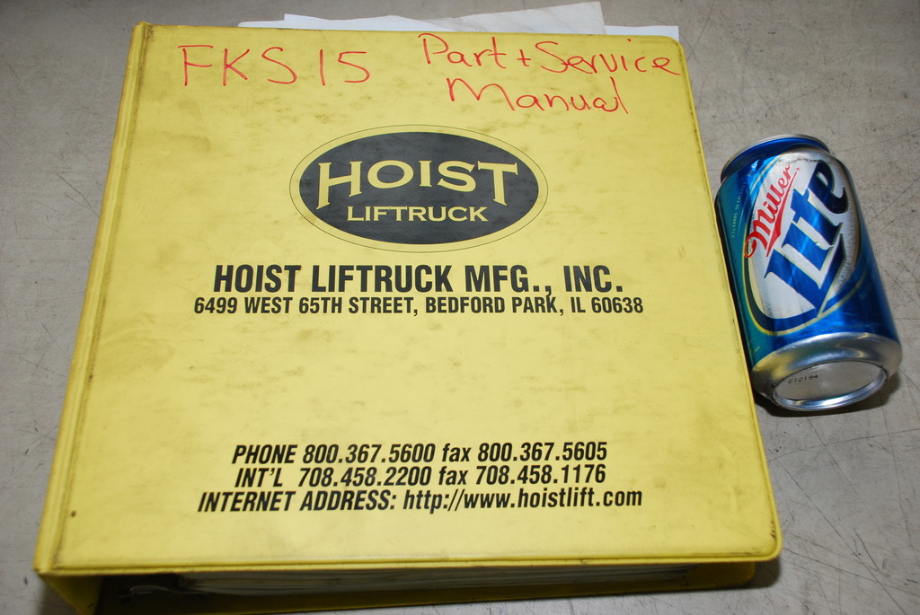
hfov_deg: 49.5
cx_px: 460
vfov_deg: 34.3
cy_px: 308
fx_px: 998
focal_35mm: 39
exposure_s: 1/60
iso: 200
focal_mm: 26
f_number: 5
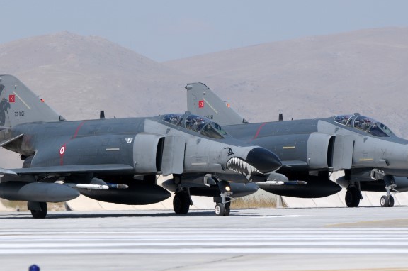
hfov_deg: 5.0
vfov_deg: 3.3
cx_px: 181
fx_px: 4718
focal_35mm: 417
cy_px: 150
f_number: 11
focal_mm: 200
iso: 200
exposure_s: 1/500
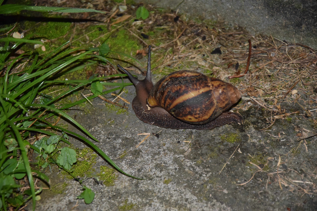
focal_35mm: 158
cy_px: 106
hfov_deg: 13.0
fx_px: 1387
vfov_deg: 8.7
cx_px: 158
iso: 3200
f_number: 5.6
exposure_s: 1/60
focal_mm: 105
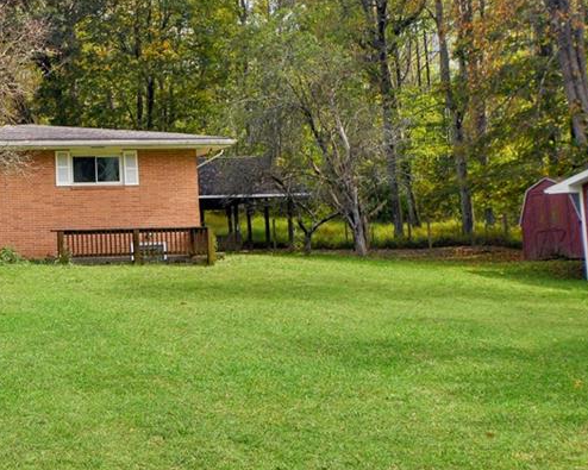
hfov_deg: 25.7
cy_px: 114
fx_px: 1218
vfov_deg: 21.6
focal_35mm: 70
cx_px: -4
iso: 125
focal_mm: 24
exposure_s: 1/250
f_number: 8
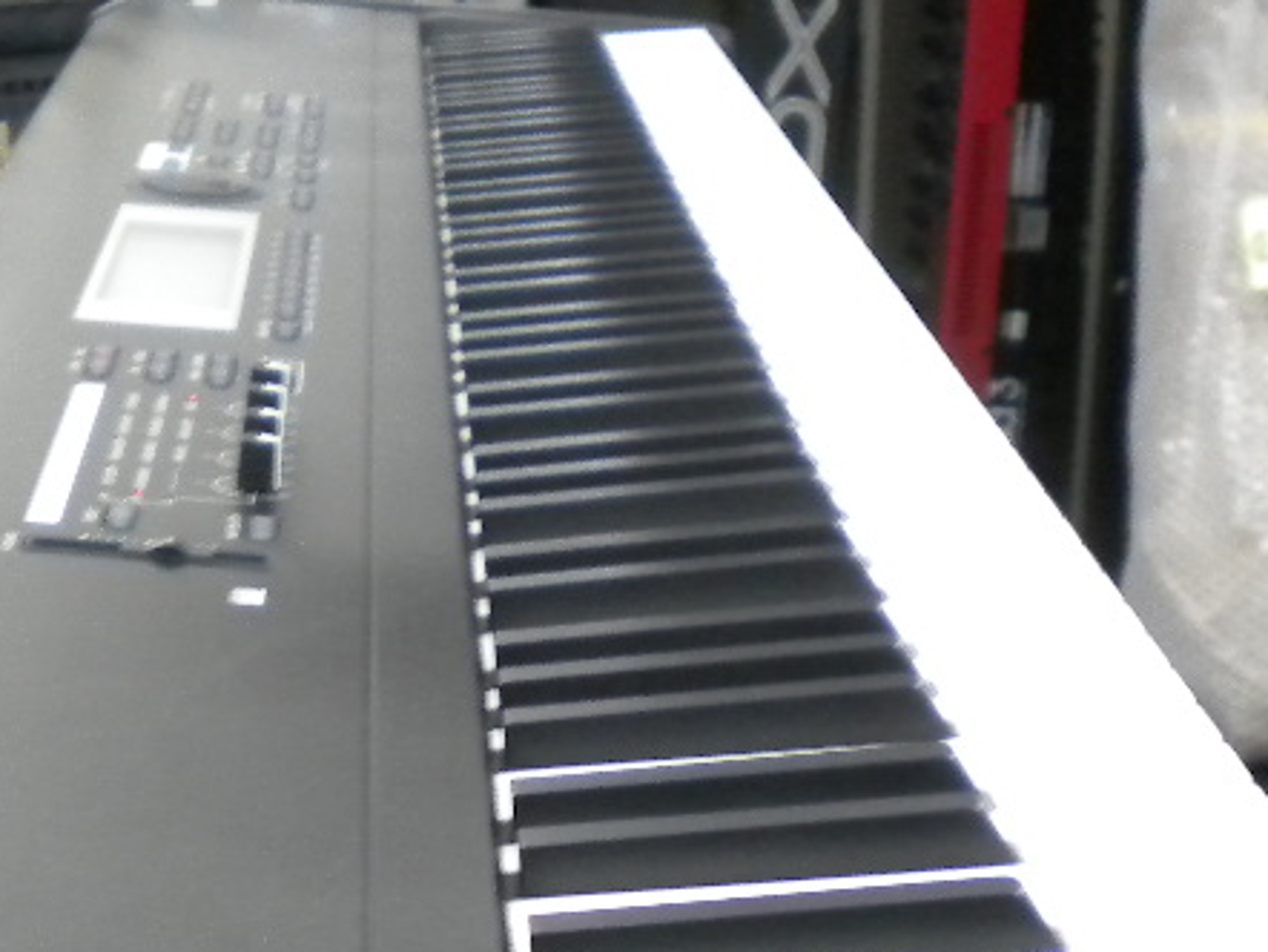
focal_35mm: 81
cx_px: 442
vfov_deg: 17.7
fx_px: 2969
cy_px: 1015
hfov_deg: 24.0
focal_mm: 6.3
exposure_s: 1/18
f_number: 3.1
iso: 400
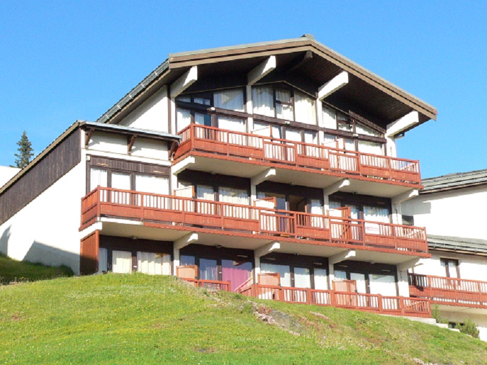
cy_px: 182
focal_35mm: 70
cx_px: 244
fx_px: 985
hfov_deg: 27.8
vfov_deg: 21.0
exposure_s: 1/640
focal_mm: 11.6
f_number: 8
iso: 400
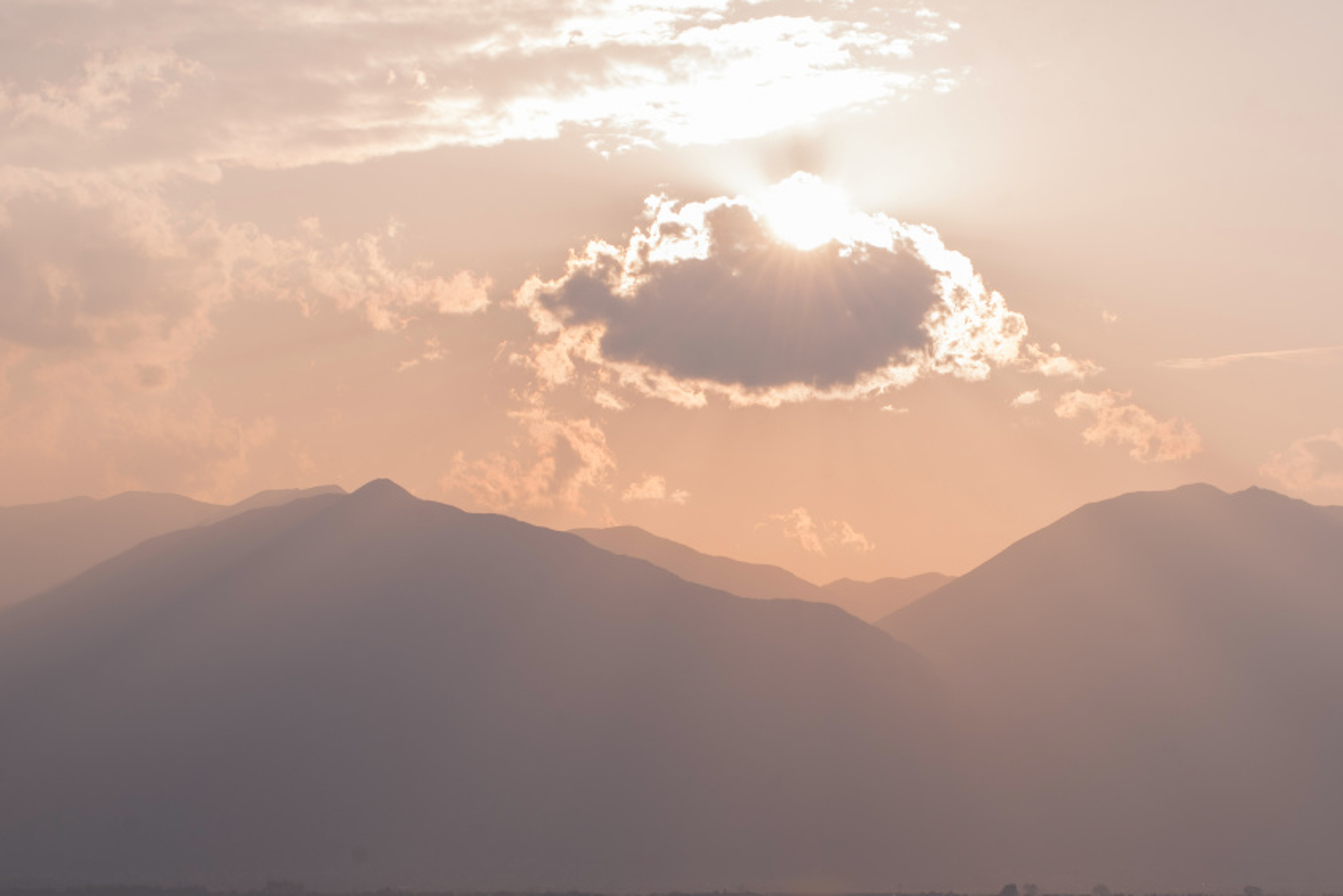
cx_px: 804
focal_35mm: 114
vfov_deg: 12.0
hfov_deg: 17.9
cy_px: 552
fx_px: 4254
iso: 100
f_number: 10
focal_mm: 80
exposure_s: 1/400
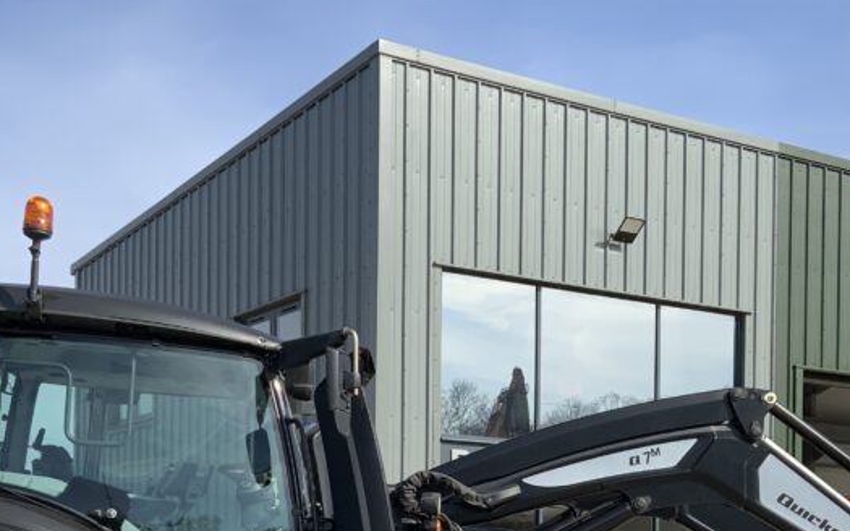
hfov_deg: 34.0
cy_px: 562
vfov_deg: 20.7
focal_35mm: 60
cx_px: 450
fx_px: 1390
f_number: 1.8
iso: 16
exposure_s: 1/1626
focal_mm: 3
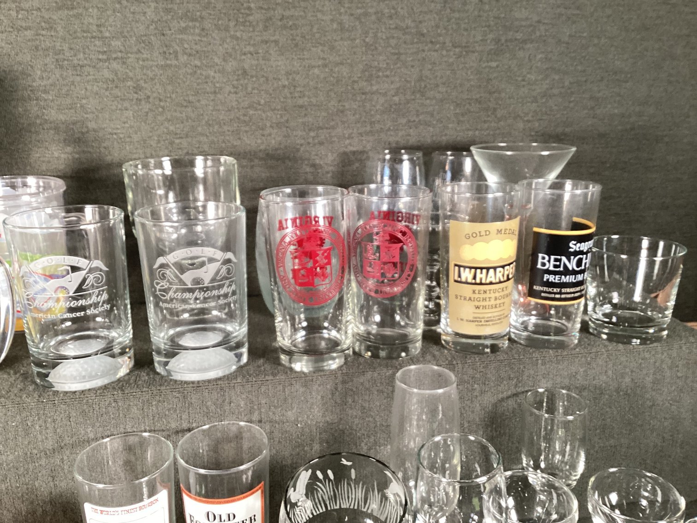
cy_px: 262
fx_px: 624
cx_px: 348
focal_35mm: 31
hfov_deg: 58.3
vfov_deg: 45.4
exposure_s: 1/50
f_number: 2.4
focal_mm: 3.3
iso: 100
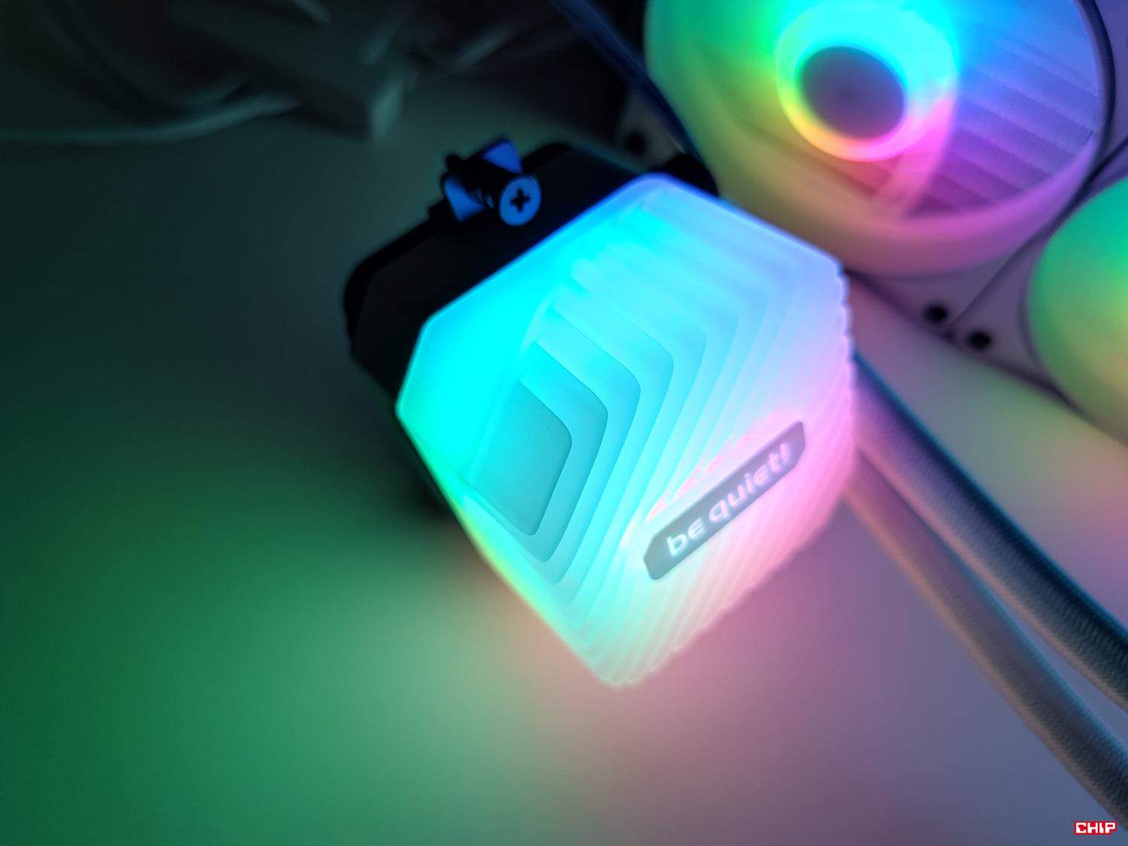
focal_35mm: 24
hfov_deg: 71.6
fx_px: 782
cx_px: 564
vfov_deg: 56.8
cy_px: 423
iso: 85
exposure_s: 1/35
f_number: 1.85
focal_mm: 6.78
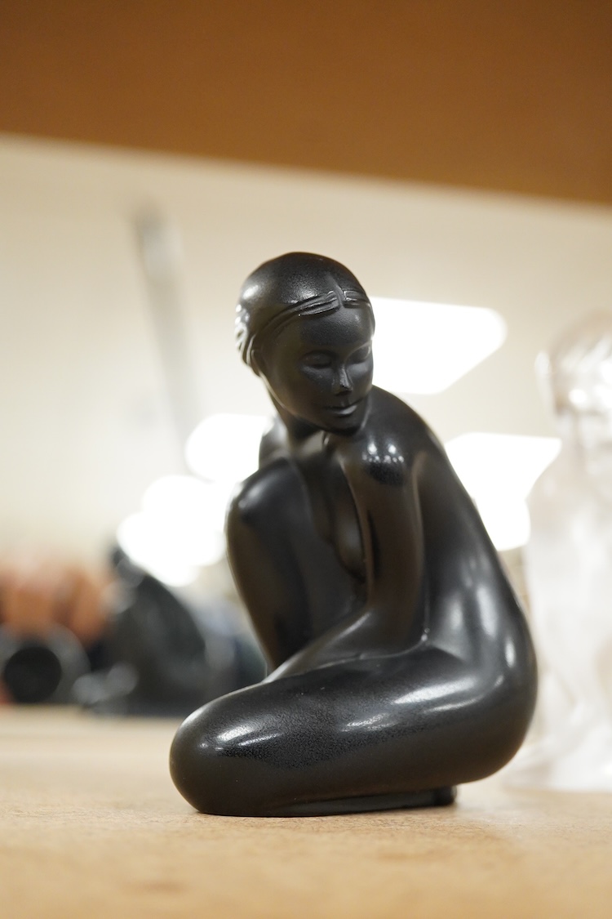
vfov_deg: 43.6
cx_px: 306
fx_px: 1147
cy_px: 460
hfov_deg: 29.9
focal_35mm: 45
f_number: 3.5
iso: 2500
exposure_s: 1/200
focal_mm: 30
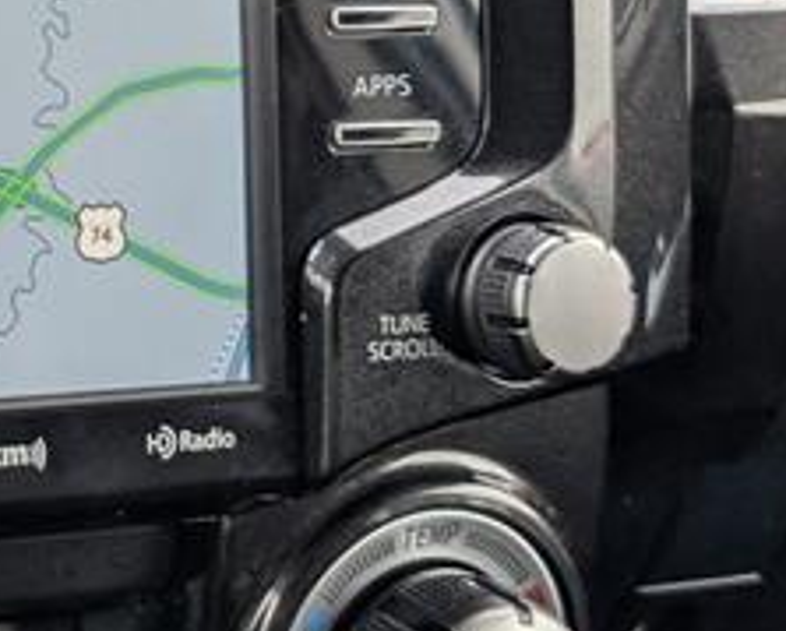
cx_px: -254
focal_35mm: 137
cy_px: -78
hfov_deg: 13.5
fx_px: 3191
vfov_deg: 11.1
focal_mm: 6.9
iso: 106
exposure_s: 1/204
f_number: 1.68
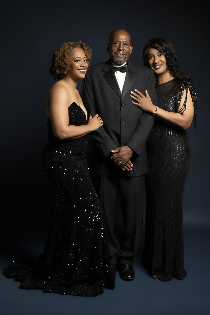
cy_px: 154
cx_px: 113
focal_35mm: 54
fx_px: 473
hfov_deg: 25.0
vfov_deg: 36.9
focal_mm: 50
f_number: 5.6
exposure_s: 1/200
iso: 200
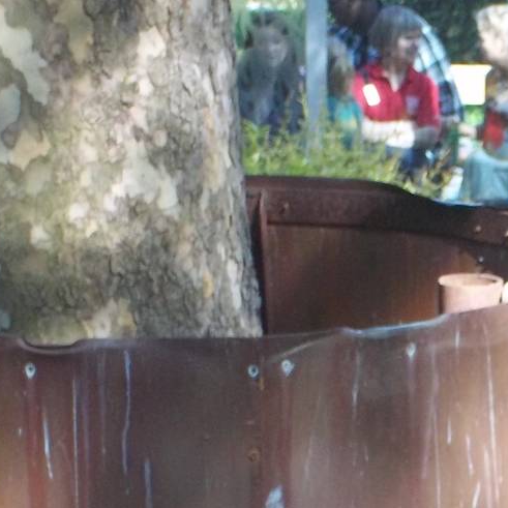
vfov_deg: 5.6
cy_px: 587
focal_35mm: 311
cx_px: 782
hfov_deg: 5.6
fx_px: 5164
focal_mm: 19.5
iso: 160
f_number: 5.6
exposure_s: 1/80
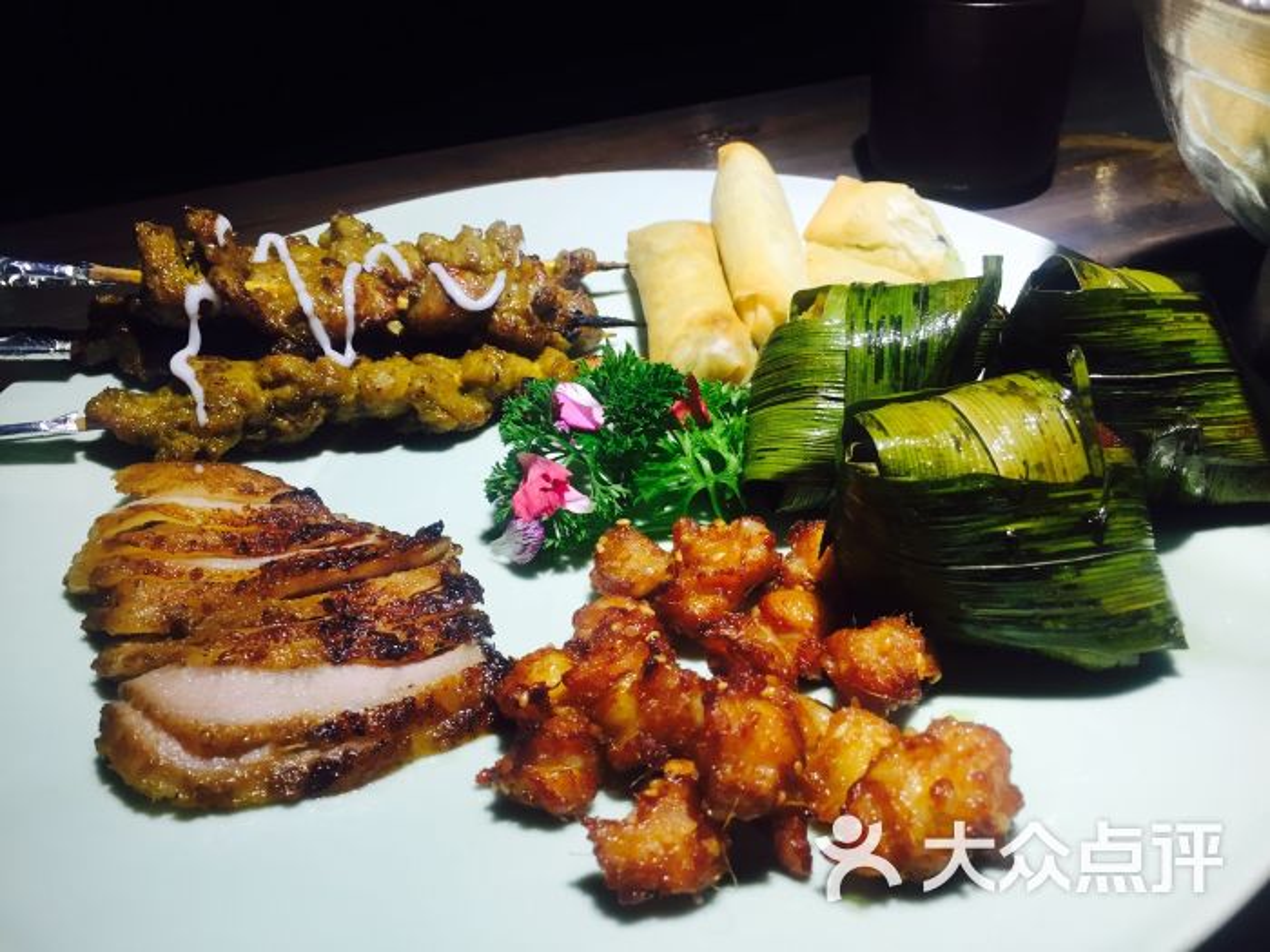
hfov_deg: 61.7
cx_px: 635
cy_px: 476
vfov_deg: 48.2
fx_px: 1064
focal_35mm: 29
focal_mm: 4.15
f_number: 2.2
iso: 32
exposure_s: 1/33
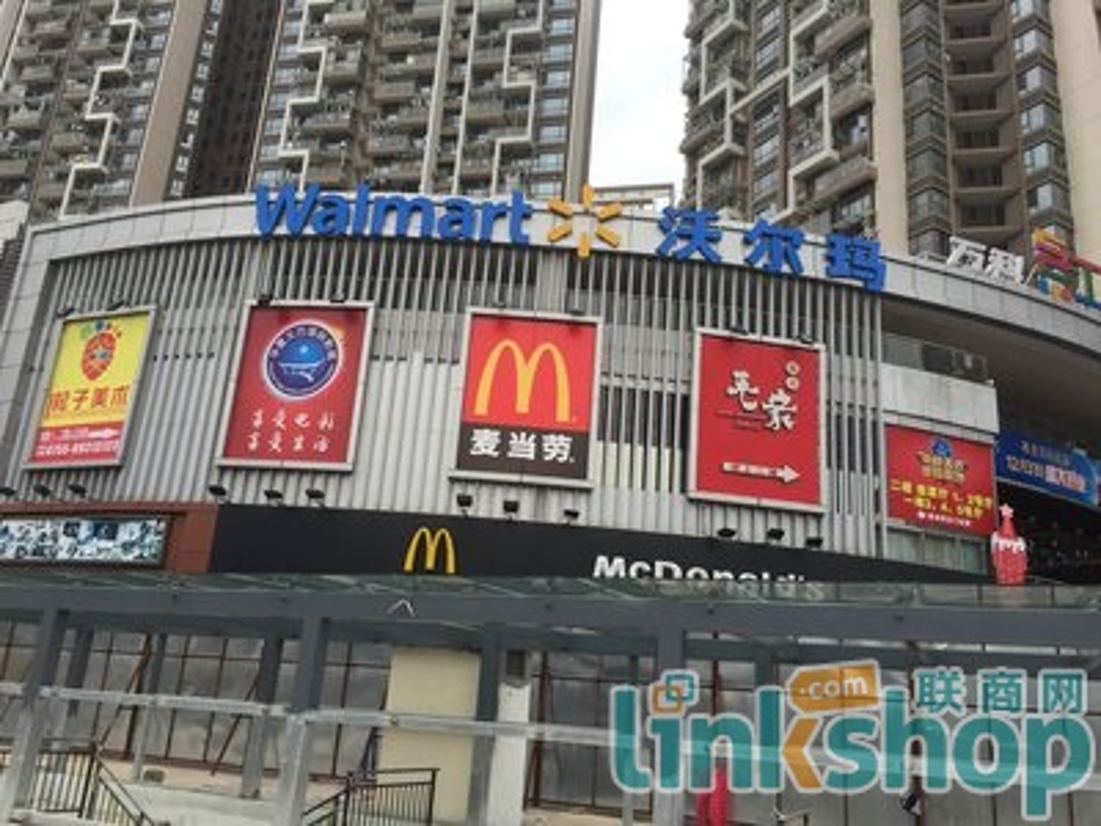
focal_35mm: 29
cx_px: 550
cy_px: 413
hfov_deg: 61.7
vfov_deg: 48.2
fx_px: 922
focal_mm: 4.15
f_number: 2.2
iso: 32
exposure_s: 1/920
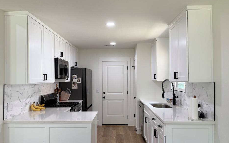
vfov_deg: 44.5
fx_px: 175
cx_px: 110
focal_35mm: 28
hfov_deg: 66.4
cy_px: 76
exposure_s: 1/120
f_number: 1.78
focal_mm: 6.76
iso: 100
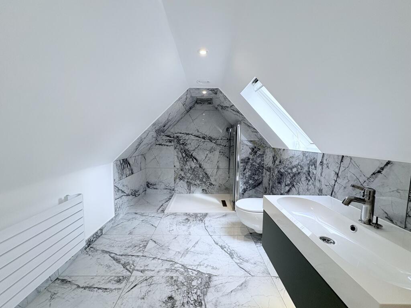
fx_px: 166
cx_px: 206
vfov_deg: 85.7
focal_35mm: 14
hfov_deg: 102.1
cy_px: 154
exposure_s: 1/108
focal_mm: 2.22
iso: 80
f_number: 2.2
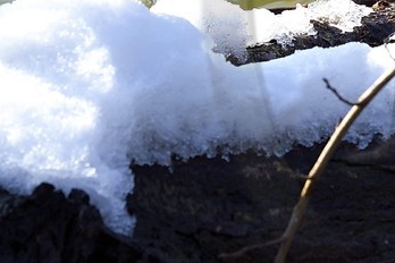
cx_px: 664
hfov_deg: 2.2
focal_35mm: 919
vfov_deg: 1.5
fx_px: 10083
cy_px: -19
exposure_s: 1/400
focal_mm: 200
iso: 200
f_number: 5.6
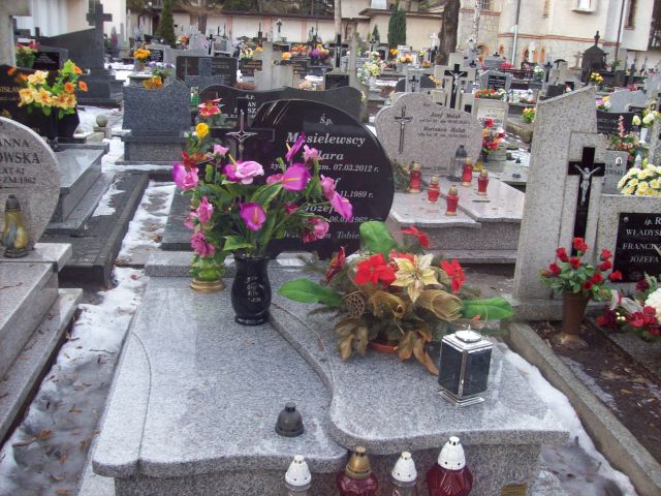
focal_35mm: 36
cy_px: 248
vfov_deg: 39.7
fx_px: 687
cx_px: 330
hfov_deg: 51.4
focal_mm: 6
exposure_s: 1/107
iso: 80
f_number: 2.7
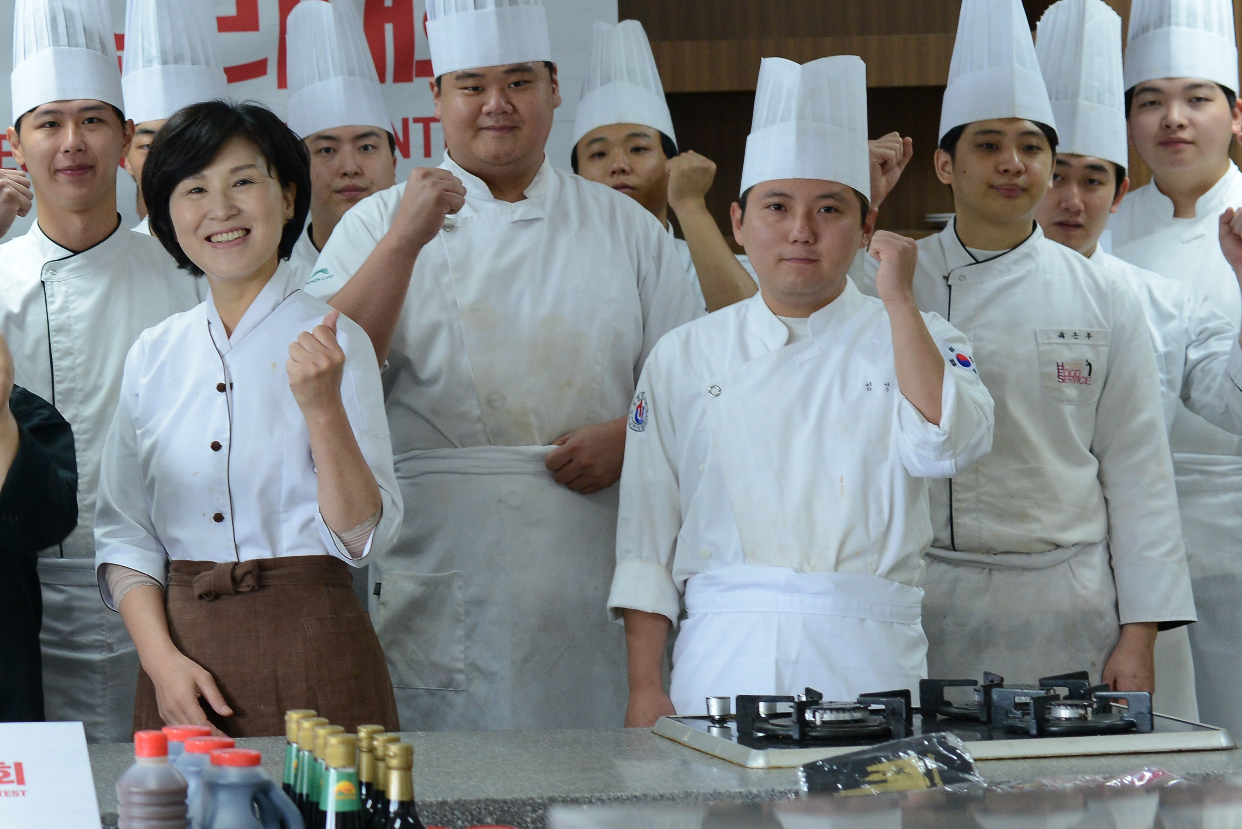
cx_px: -232
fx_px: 4210
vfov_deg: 11.2
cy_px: 215
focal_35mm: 122
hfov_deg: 16.1
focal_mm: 50
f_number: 4
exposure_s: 1/160
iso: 800
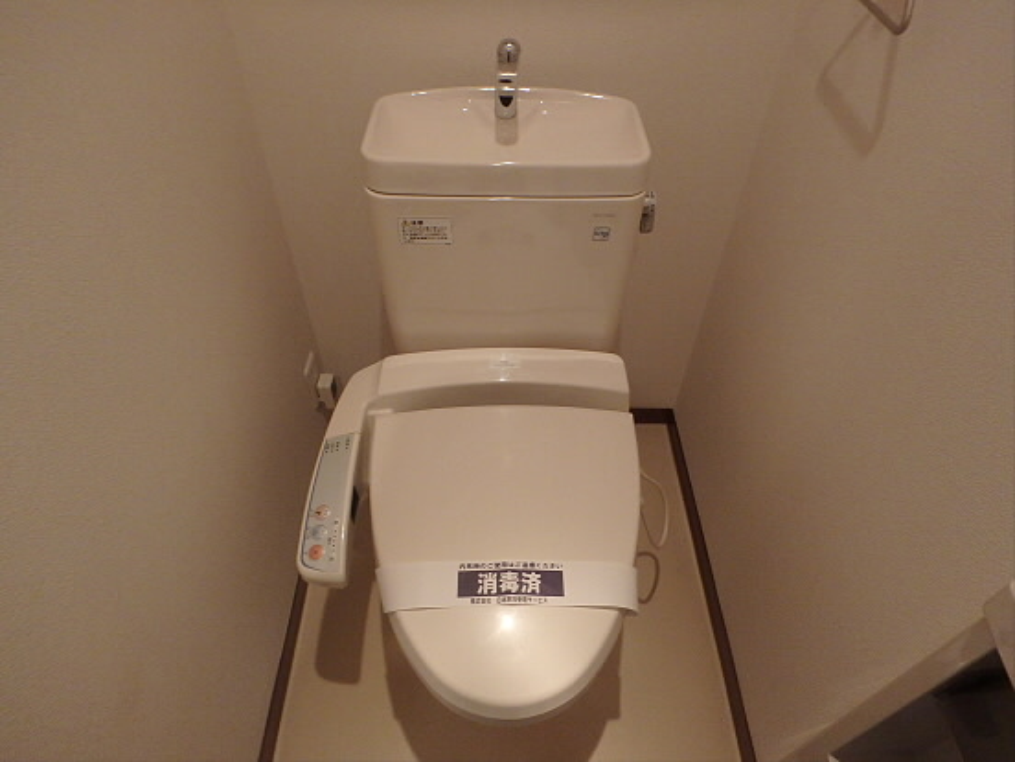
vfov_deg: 63.4
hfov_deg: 79.0
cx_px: 508
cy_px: 381
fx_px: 616
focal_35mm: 21
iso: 500
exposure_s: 1/30
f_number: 3.5
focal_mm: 3.7
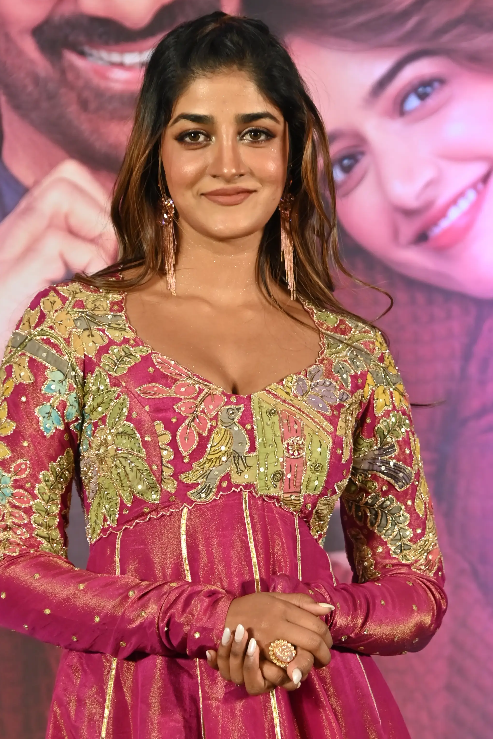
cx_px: 236
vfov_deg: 13.7
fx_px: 3081
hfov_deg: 9.1
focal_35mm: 150
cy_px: 387
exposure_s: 1/125
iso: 640
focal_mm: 78
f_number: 4.5
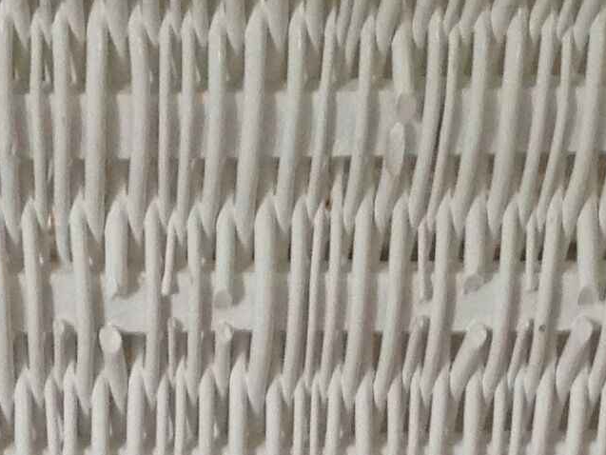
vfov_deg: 8.4
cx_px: 341
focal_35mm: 169
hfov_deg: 11.7
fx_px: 2959
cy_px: 888
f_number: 2.4
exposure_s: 1/20
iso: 100
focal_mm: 4.12
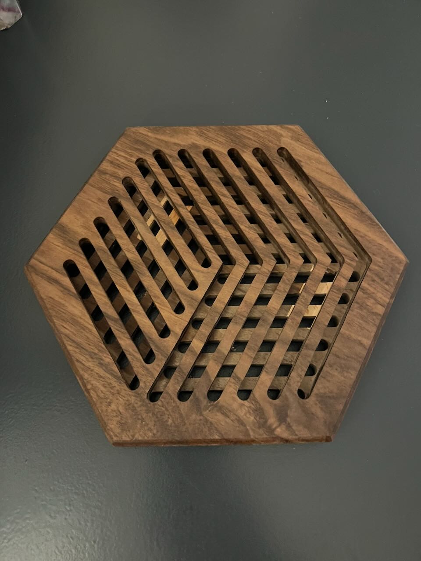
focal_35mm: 26
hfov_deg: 53.1
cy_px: 280
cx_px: 210
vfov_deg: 67.3
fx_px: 422
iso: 1000
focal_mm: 5.7
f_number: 1.5
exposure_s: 1/30
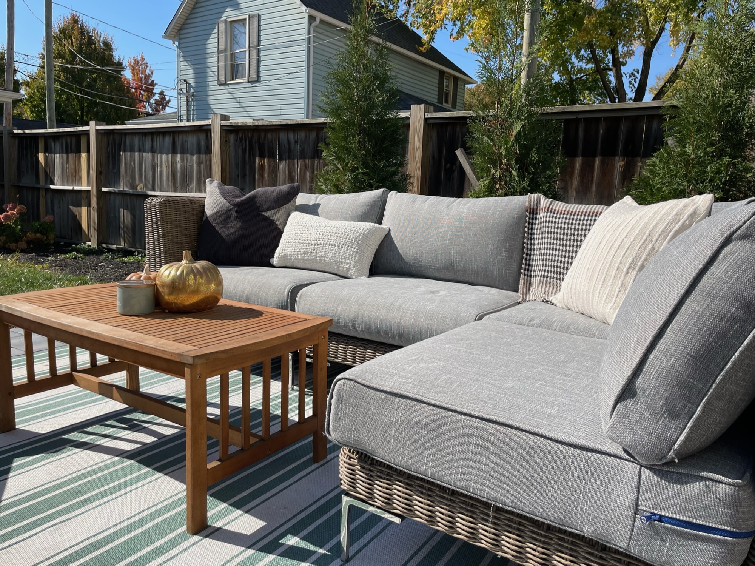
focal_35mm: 26
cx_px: 378
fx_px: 567
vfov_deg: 53.0
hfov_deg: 67.3
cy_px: 283
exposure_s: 1/3731
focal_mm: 4.2
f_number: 1.6
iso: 32
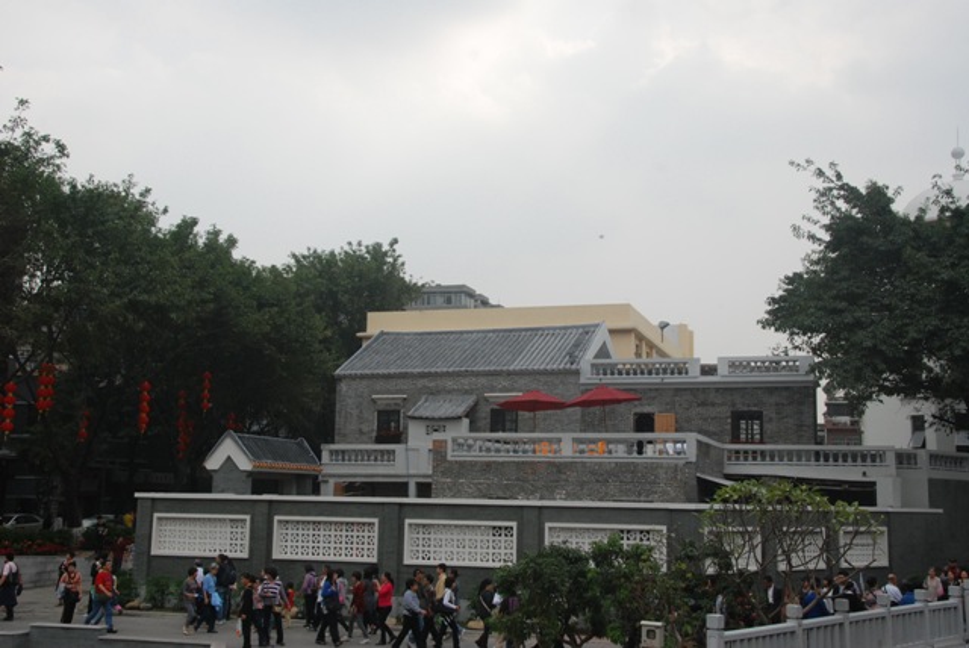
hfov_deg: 47.9
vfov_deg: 33.1
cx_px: 484
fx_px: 1091
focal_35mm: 40
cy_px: 324
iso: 500
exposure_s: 1/400
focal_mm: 27
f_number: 10
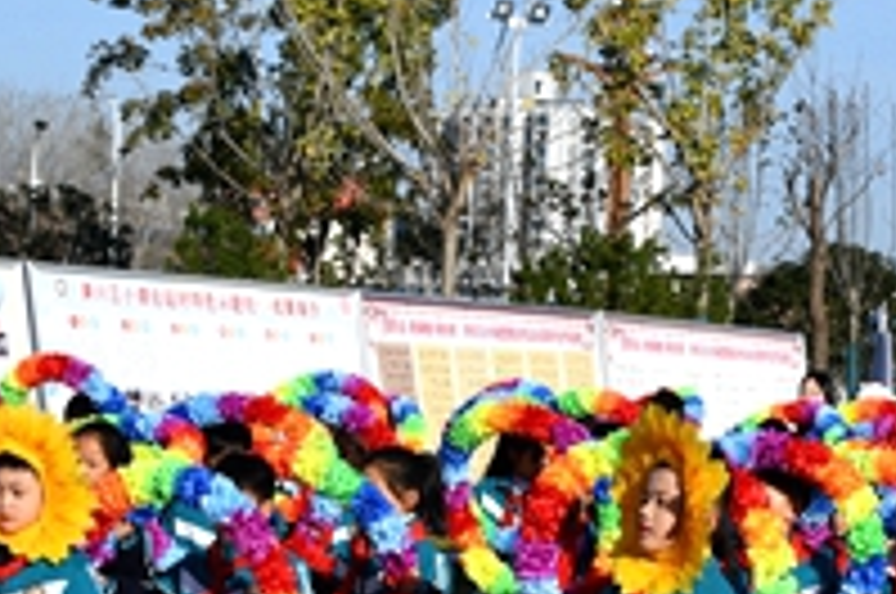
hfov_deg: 14.9
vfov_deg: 10.0
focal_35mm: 137
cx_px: 684
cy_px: 452
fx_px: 3404
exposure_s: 1/400
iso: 64
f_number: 7.1
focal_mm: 34
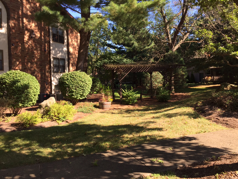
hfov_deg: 61.7
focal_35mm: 29
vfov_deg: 48.2
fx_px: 199
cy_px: 90
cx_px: 119
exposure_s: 1/403
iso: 32
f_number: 2.2
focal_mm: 4.15
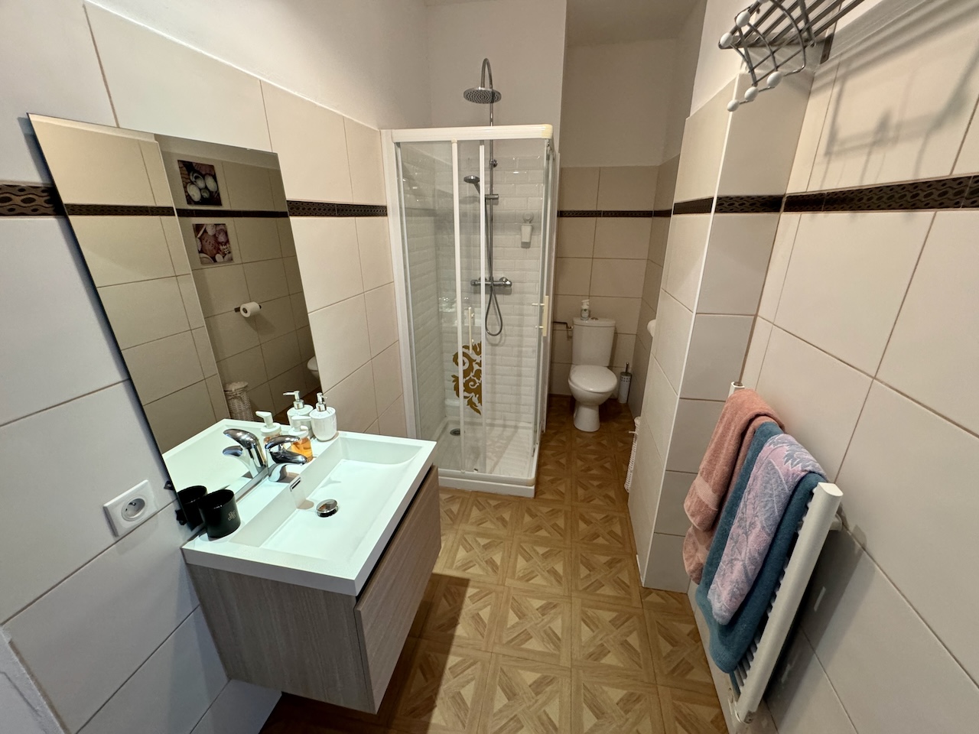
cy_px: 367
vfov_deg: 85.7
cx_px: 490
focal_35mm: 14
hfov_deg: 102.1
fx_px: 396
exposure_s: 1/50
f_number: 2.2
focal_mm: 2.22
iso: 250
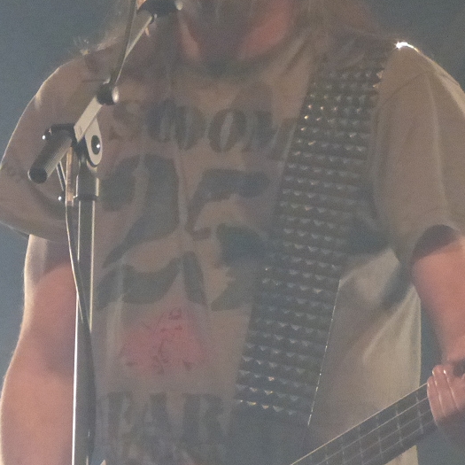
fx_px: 4210
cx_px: 314
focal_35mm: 277
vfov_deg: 6.3
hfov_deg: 6.3
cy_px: 160
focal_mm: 24.4
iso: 1600
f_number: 5.4
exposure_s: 1/80
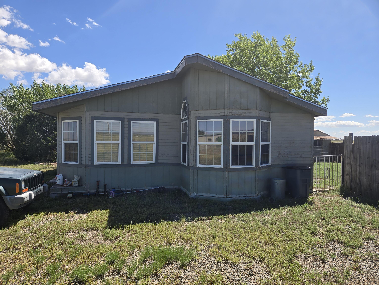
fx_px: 252
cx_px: 190
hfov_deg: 73.9
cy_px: 142
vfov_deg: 58.9
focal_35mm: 23
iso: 25
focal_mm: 5.4
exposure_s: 1/1571
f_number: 1.8
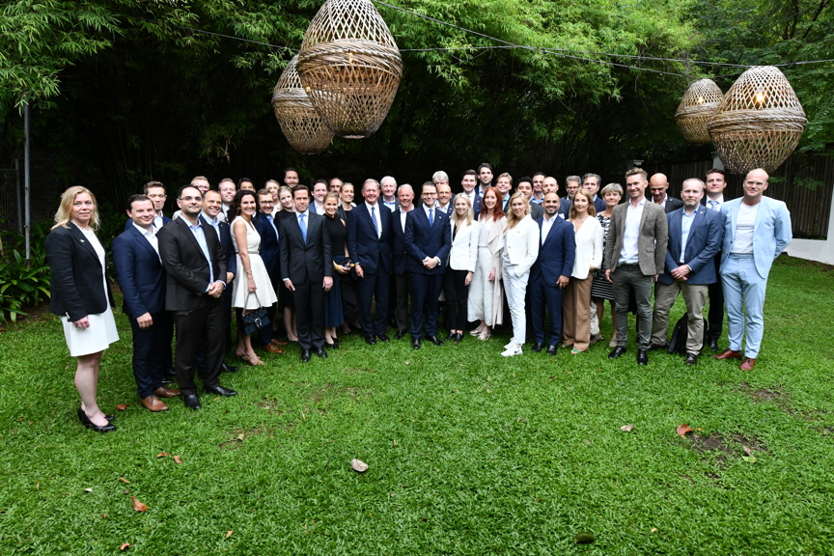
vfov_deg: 59.5
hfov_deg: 81.2
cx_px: 417
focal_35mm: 21
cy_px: 278
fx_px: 486
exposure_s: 1/60
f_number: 13
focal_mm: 21
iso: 3200
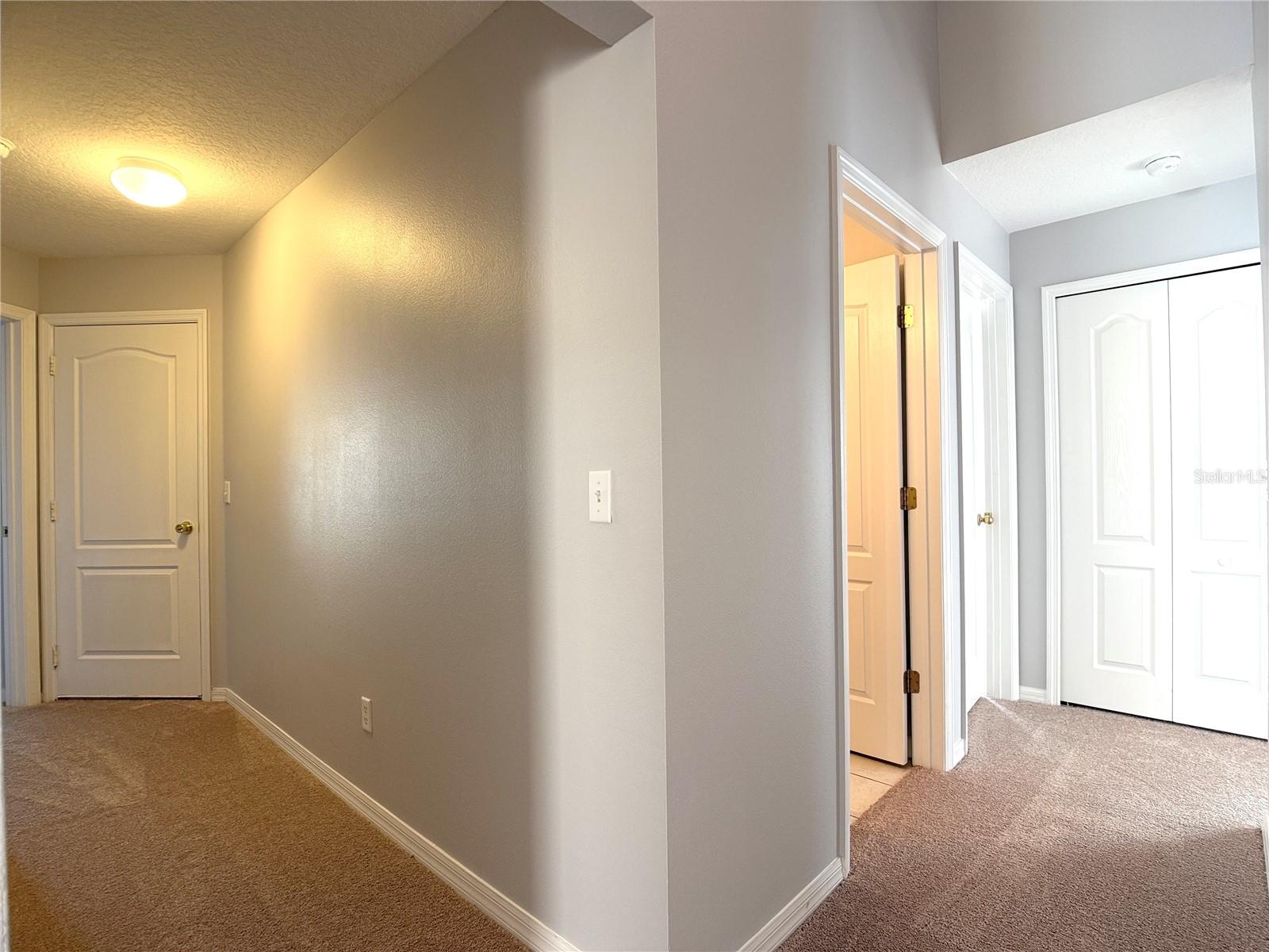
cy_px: 476
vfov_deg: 56.8
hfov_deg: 71.6
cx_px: 634
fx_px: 880
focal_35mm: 24
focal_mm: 6.76
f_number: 1.78
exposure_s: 1/120
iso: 200
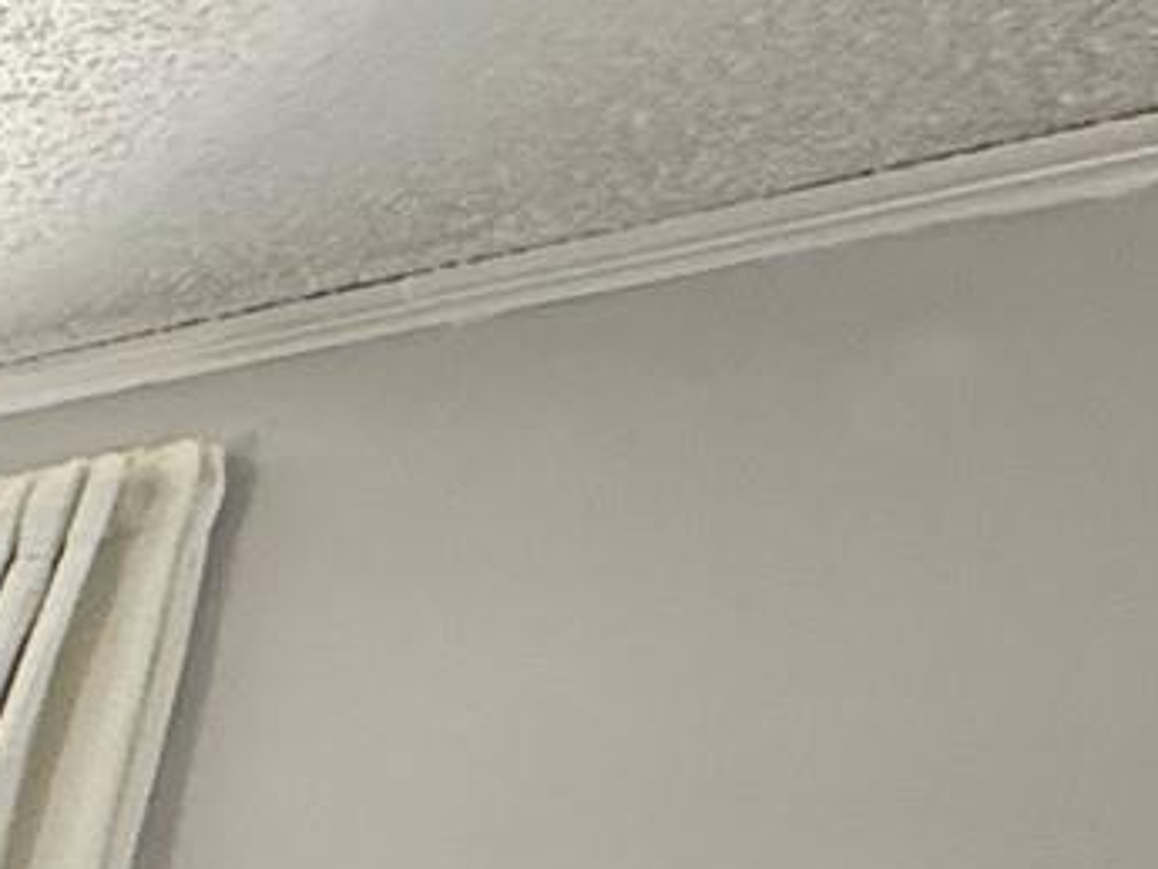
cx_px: -2192
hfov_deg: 12.1
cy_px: 2094
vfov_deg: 13.2
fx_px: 2778
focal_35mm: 83
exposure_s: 1/60
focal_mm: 2.22
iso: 400
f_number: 2.2
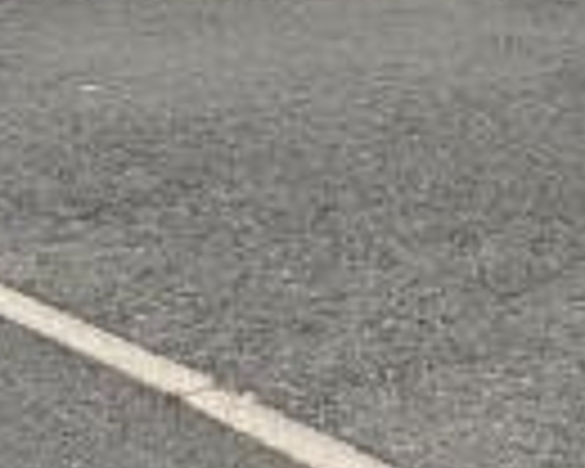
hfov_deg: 17.1
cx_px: 670
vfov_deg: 13.9
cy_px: -72
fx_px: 1870
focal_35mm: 108
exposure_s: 1/1976
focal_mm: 2.22
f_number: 2.2
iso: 50
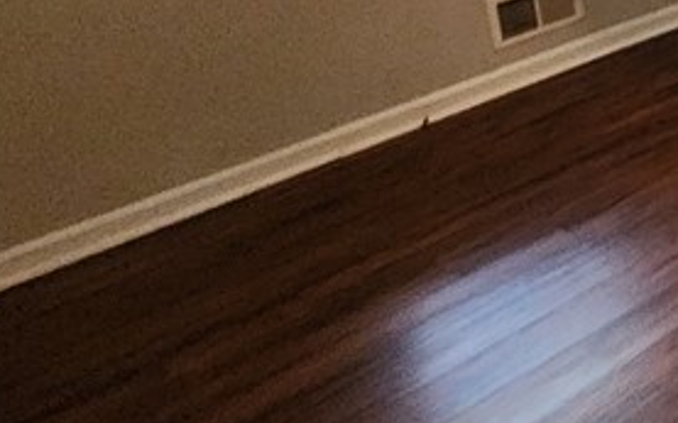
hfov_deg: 28.3
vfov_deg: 23.5
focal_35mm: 51
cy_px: -64
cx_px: 984
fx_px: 942
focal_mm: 2.2
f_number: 2.2
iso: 800
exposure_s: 1/24
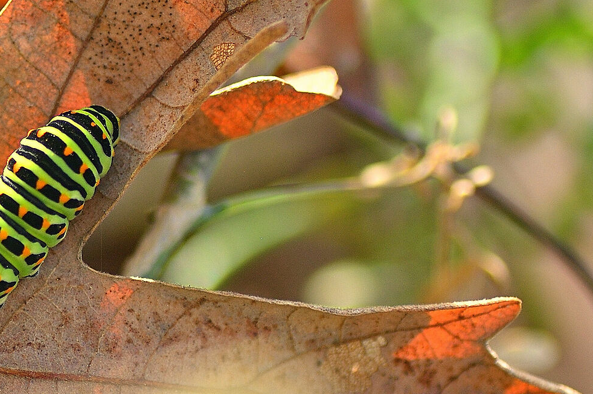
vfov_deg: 4.2
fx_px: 5429
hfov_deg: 6.2
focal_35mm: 330
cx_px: -2
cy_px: 150
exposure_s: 1/320
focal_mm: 90
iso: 200
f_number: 3.5
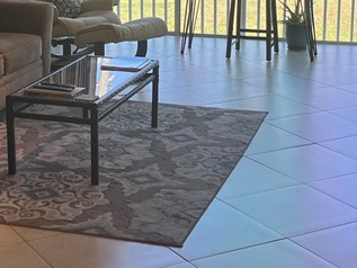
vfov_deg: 17.2
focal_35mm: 84
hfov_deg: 23.2
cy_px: -5
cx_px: 128
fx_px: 867
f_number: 1.6
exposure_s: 1/120
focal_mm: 5.1
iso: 40
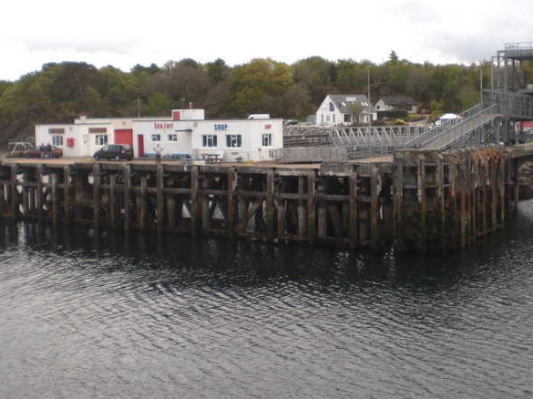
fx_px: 800
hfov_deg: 36.8
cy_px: 161
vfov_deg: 27.9
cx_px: 267
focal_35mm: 52
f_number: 3.1
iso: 50
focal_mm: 6.3
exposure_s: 1/320
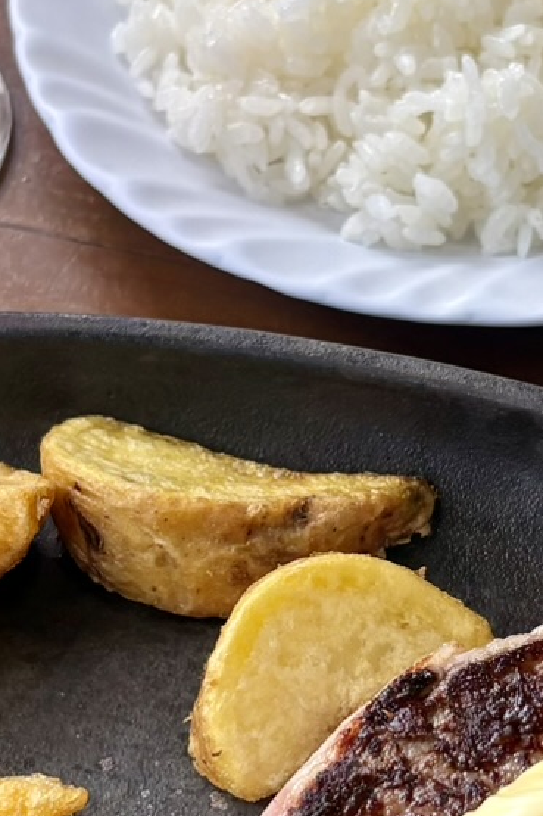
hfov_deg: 13.5
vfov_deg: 20.3
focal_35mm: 100
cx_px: 505
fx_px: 2264
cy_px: 597
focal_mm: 5.96
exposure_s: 1/60
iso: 80
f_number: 1.6
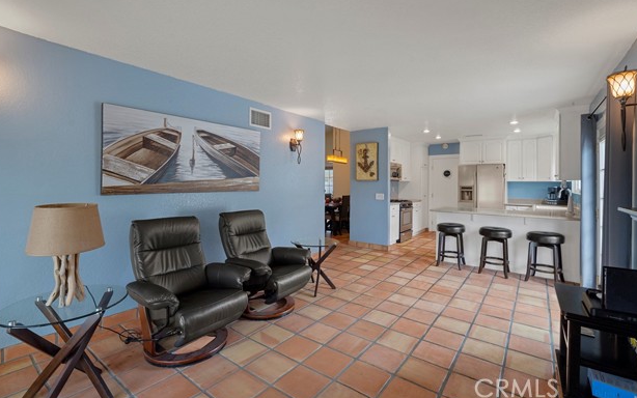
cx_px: 316
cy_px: 182
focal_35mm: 18
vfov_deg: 66.3
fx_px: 304
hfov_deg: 92.6
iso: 800
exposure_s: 1/5
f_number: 9
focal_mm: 16.5
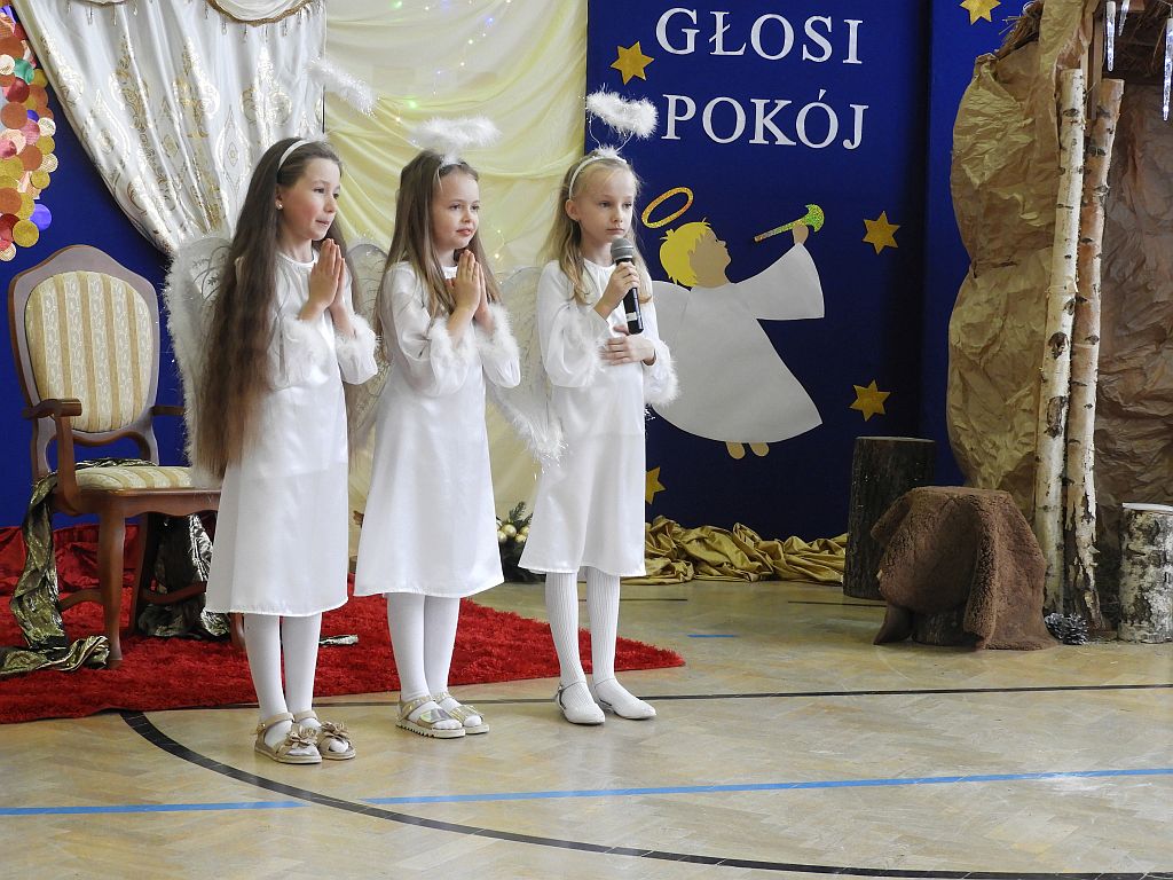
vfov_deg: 22.6
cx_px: 586
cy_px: 440
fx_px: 2203
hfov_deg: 29.8
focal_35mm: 65
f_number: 4.2
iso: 400
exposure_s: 1/25
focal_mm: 11.6
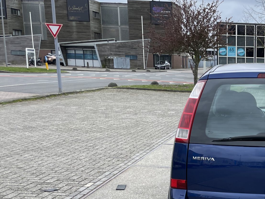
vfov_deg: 23.6
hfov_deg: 29.5
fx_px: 459
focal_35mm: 60
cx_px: 279
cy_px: 190
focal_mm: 4.2
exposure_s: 1/636
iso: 32
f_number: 1.6
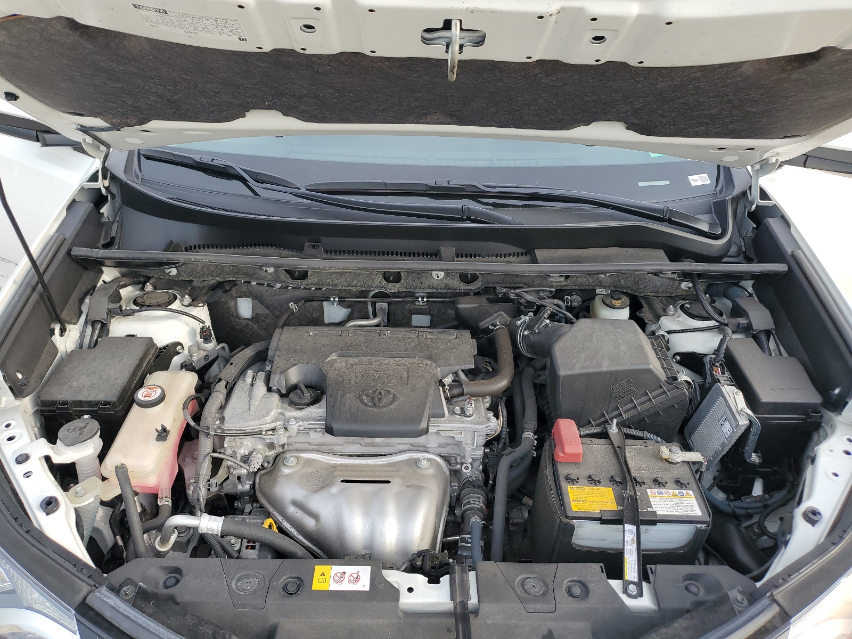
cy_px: 320
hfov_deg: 67.3
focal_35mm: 26
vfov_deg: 53.1
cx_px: 426
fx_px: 640
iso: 50
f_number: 1.5
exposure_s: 1/455
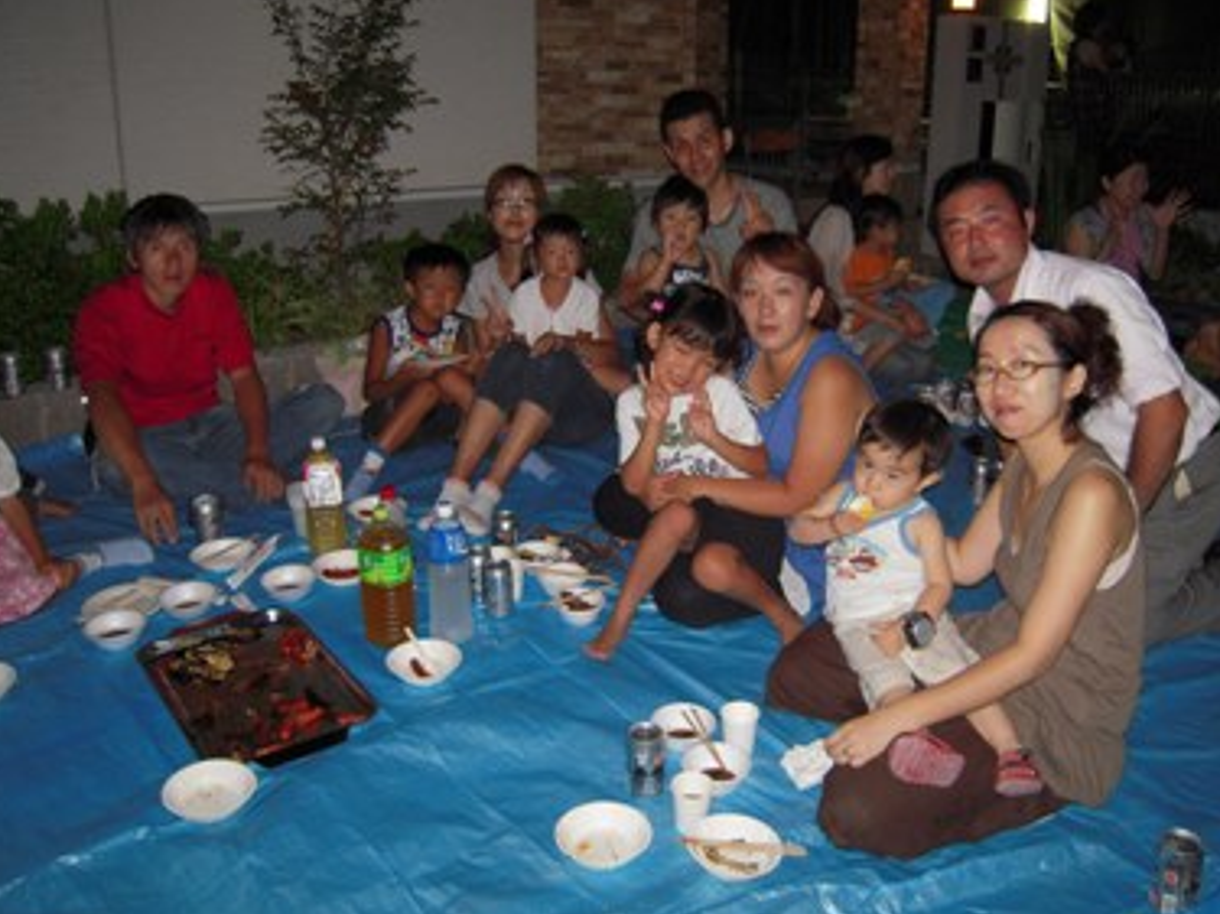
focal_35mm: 31
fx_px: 1092
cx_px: 652
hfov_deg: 58.3
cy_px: 418
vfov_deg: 45.4
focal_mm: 5
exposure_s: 1/40
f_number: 2.7
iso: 200
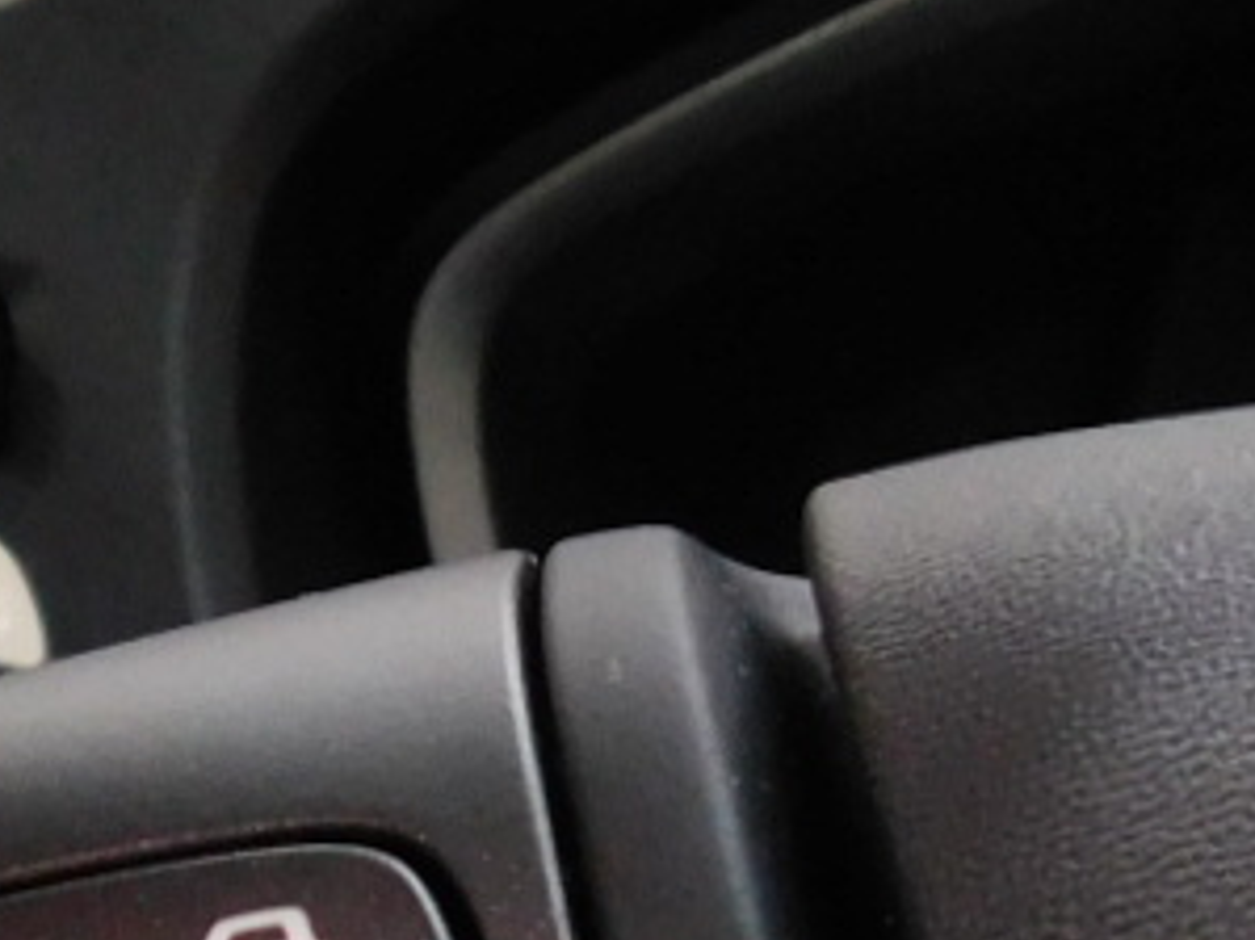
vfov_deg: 11.0
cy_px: 1834
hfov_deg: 15.9
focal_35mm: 123
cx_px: 944
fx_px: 4458
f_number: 3
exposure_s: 1/10
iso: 400
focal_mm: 4
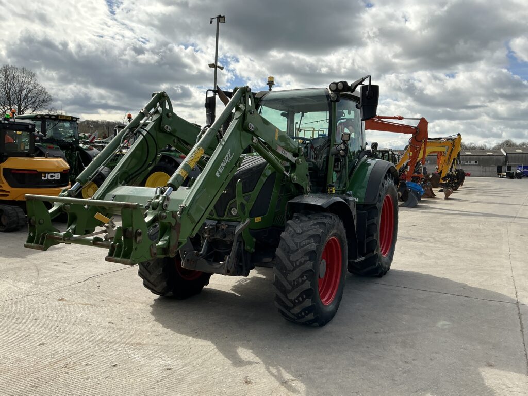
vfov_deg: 49.7
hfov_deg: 63.4
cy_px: 198
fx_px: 427
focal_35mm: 28
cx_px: 264
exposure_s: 1/2320
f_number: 1.8
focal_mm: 3
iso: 25
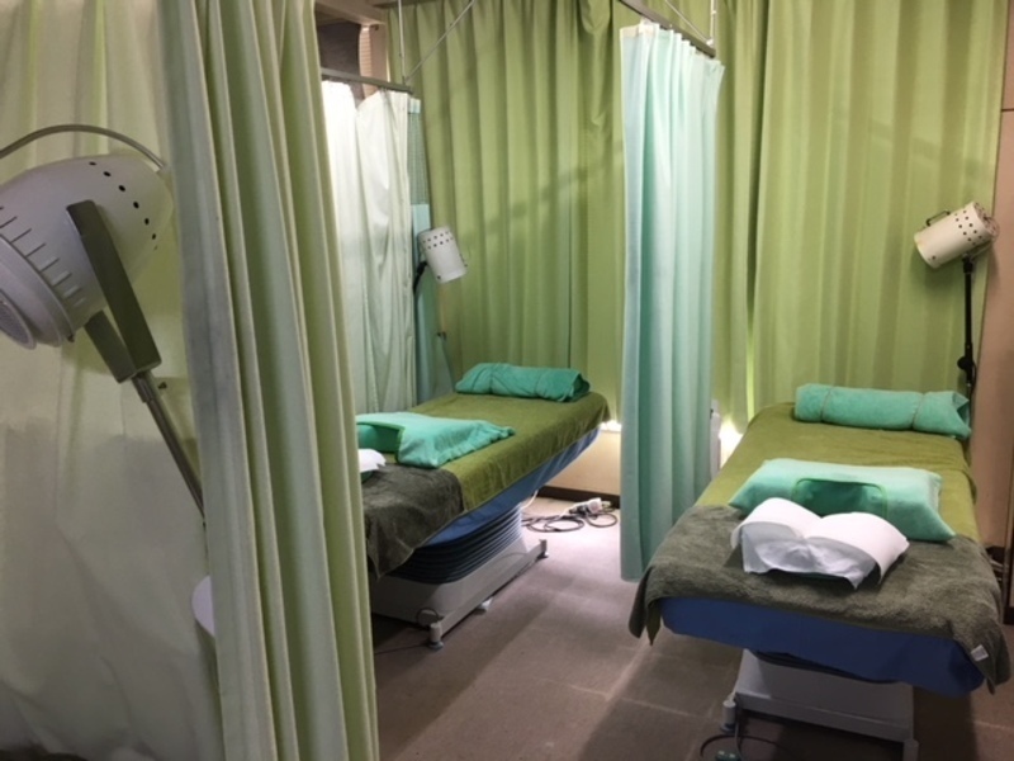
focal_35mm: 29
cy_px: 380
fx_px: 849
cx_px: 507
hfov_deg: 61.7
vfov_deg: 48.2
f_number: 2.2
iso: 100
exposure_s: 1/33
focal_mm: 4.15
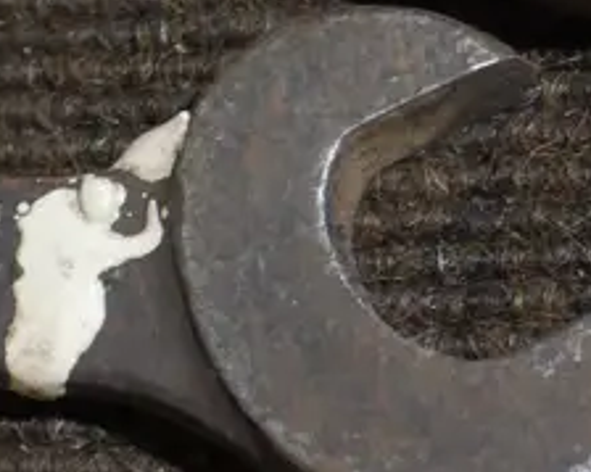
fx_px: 2658
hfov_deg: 11.7
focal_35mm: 152
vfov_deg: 10.1
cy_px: -30
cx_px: -483
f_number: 4
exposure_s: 1/60
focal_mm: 17
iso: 400
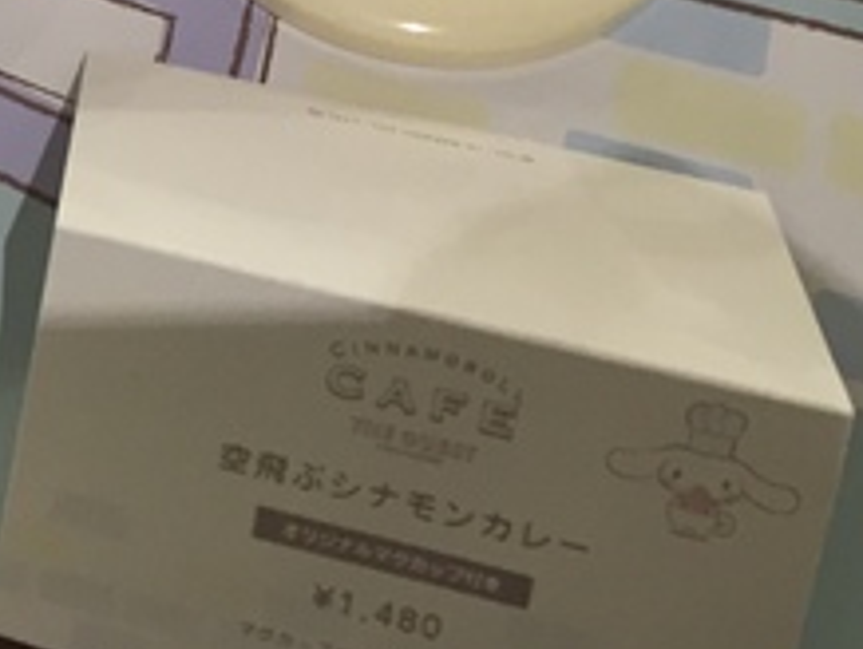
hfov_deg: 18.5
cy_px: -346
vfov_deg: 14.7
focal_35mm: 93
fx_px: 2321
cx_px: -455
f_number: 2.2
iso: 64
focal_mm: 4.15
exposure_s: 1/30
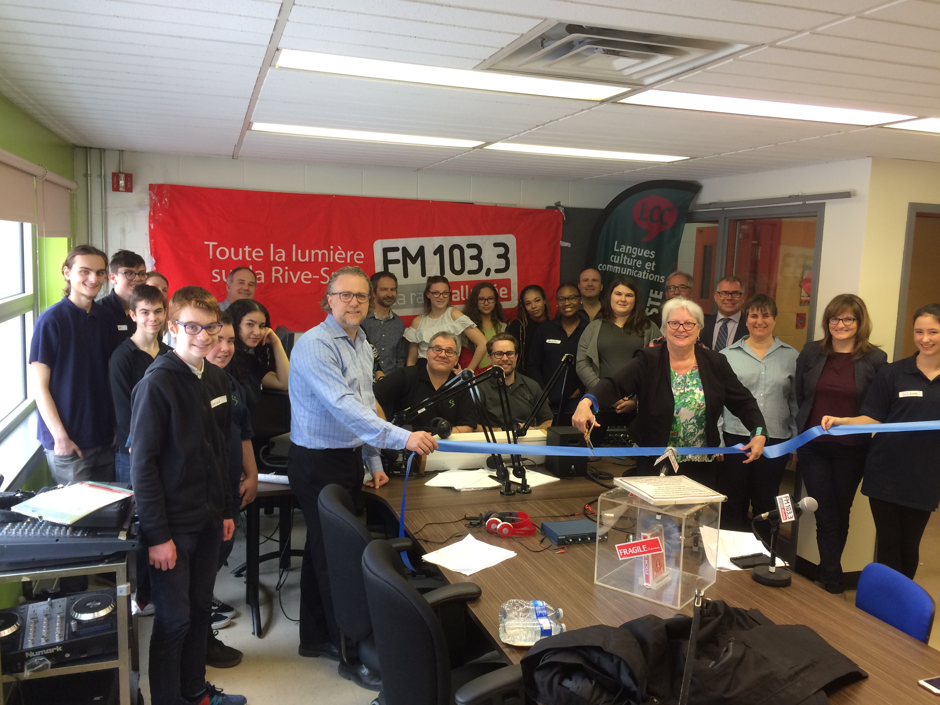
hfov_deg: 61.7
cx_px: 470
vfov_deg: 48.2
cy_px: 352
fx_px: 787
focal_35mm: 29
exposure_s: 1/30
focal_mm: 4.15
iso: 64
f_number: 2.2
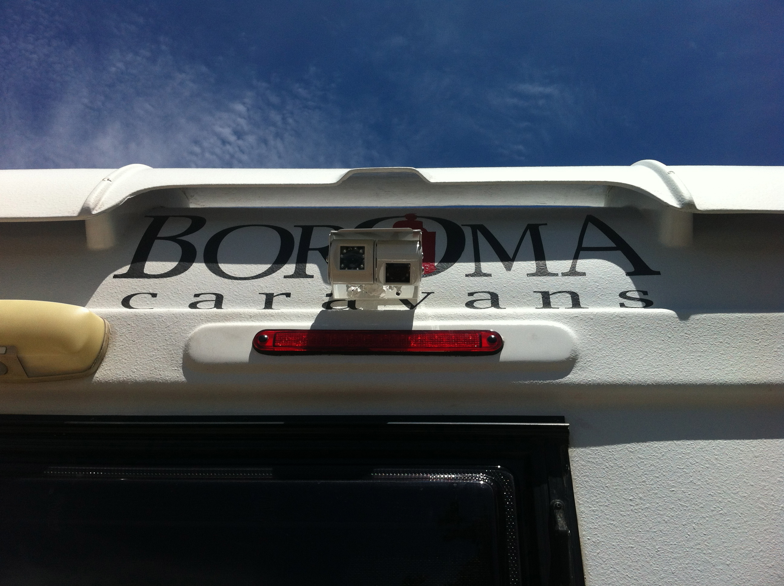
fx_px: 792
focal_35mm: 35
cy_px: 293
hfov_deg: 52.7
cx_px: 392
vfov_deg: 40.6
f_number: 2.8
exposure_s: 1/2062
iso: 80
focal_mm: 3.85
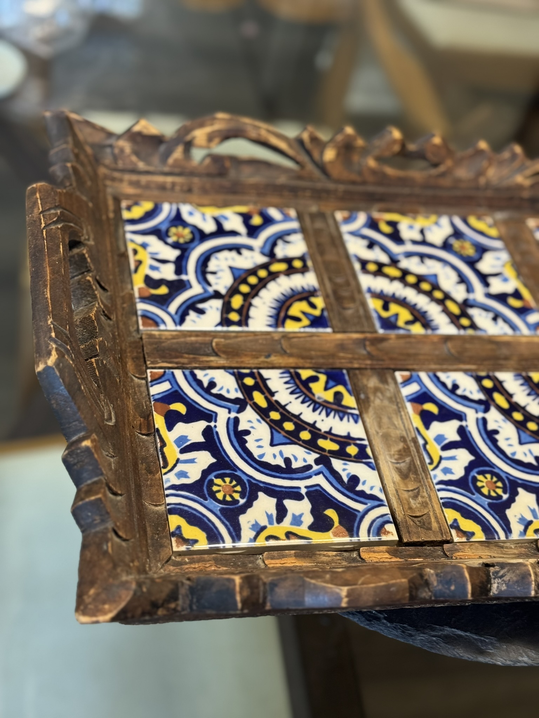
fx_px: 997
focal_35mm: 48
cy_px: 359
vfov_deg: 39.7
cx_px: 270
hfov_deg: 30.3
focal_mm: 6.76
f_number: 1.78
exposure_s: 1/60
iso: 250
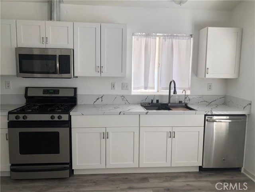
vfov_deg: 49.7
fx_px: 206
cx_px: 128
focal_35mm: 28
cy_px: 96
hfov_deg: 63.4
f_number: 1.8
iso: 40
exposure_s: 1/120
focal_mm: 3.99
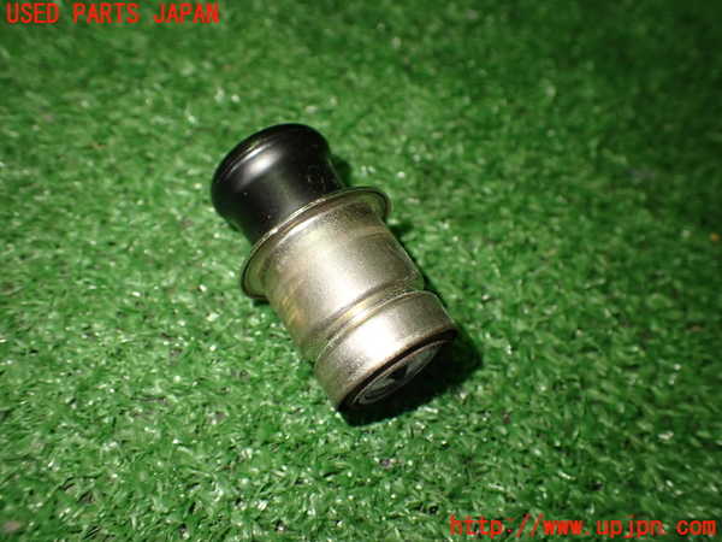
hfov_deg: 60.0
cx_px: 361
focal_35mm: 30
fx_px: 626
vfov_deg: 46.8
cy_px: 271
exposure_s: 1/125
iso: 500
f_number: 2.3
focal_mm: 5.4
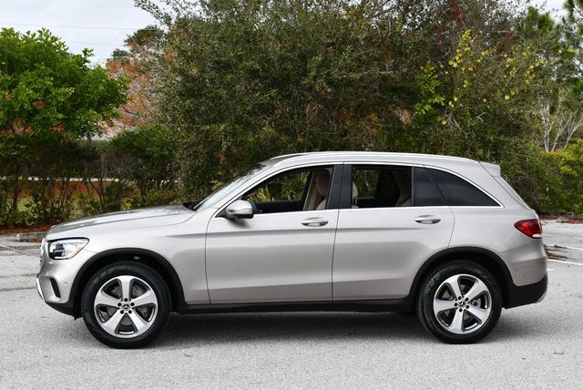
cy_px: 195
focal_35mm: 58
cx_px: 292
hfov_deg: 34.5
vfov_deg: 23.4
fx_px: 940
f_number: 8
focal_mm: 29
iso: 180
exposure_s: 1/250
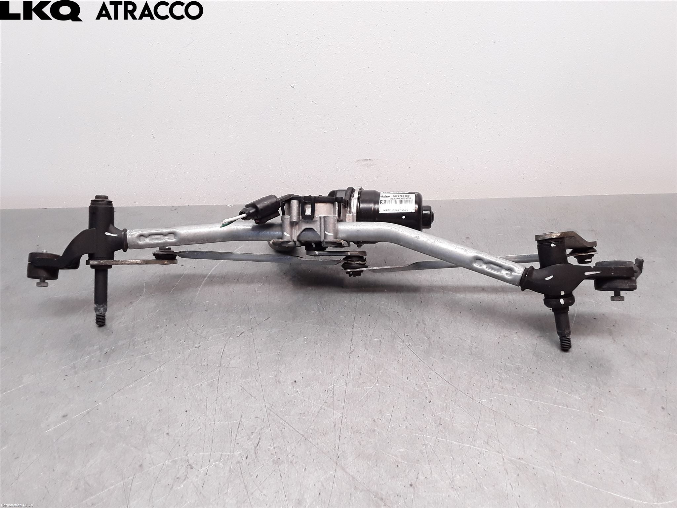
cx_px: 338
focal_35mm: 28
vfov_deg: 49.7
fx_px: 548
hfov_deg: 63.4
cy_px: 254
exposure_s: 1/109
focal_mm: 2.91
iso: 100
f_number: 1.9
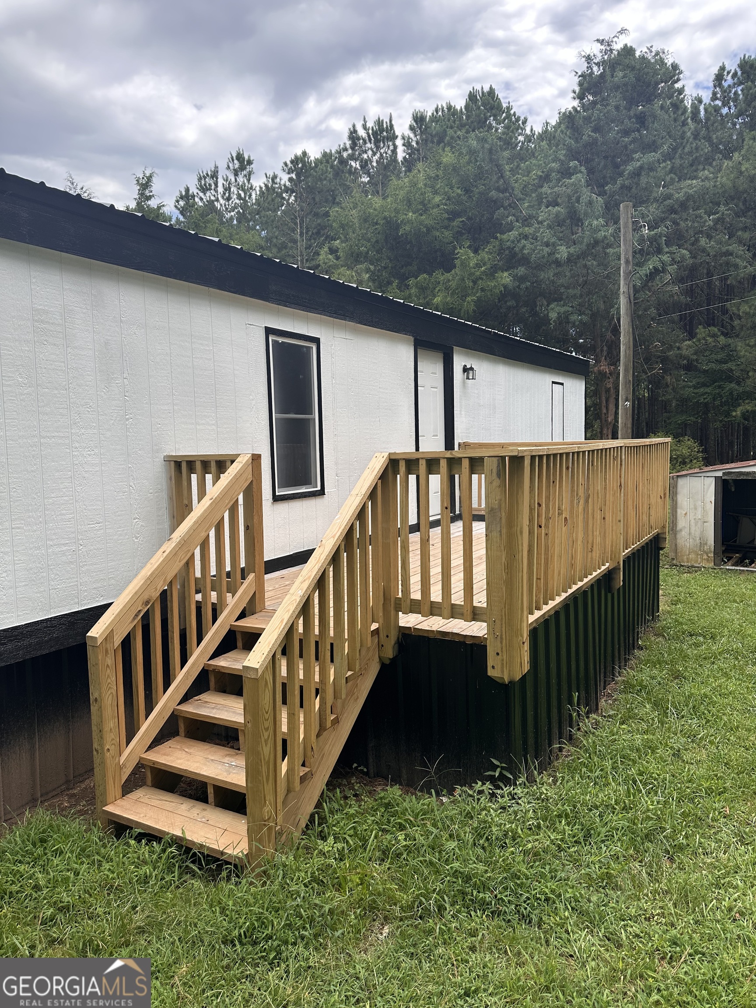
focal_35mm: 24
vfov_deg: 71.6
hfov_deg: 56.8
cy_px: 504
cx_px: 378
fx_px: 699
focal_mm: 6.86
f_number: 1.78
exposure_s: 1/1664
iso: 80
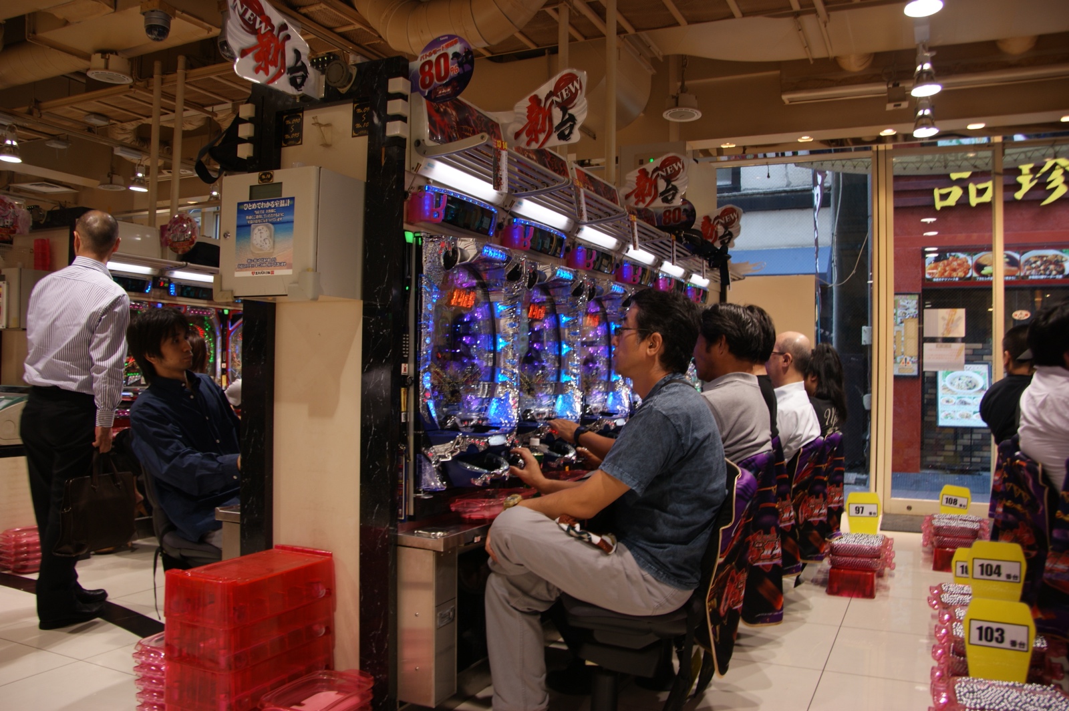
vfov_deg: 47.9
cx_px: 534
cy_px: 356
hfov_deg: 67.4
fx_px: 801
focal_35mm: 27
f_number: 4
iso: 100
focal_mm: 18
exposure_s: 1/40
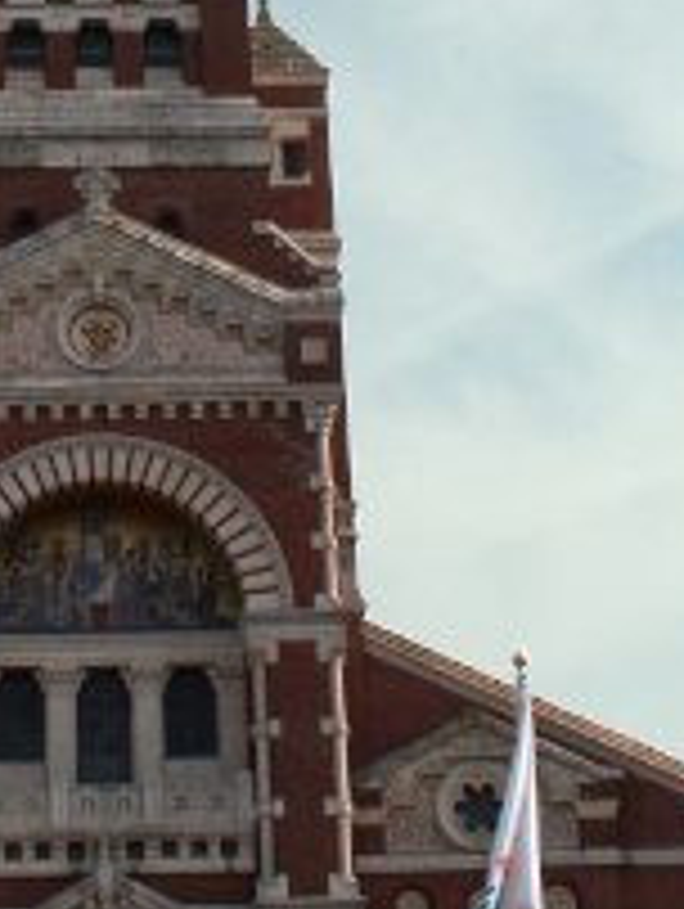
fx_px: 2182
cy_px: 117
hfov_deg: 17.6
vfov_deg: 23.0
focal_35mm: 83
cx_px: 117
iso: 50
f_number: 8
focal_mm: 5.86
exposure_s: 1/200
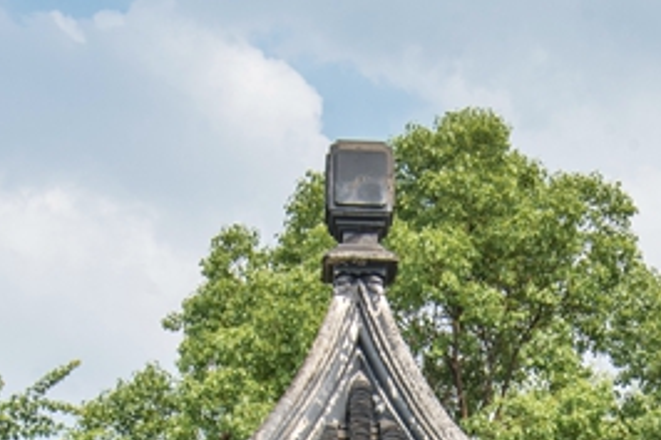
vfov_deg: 10.3
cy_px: 779
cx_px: 497
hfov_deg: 16.2
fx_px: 2312
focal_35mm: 126
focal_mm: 31
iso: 125
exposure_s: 1/80
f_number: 16
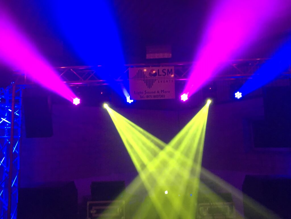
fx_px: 244
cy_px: 110
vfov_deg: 48.2
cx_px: 146
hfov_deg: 61.7
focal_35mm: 29
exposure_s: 1/17
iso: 200
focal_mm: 4.15
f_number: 2.2
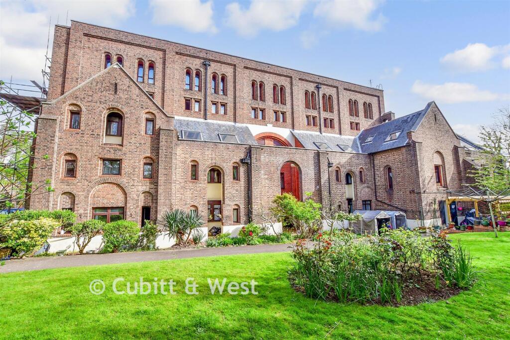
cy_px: 170
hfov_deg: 100.4
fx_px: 213
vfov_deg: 77.3
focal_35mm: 15
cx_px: 255
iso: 400
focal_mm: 10
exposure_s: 1/200
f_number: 8
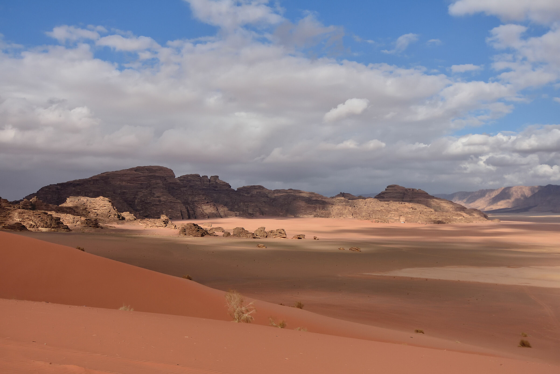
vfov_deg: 36.9
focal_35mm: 36
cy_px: 187
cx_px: 280
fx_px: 560
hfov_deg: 53.1
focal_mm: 24
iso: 800
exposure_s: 1/640
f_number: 7.1
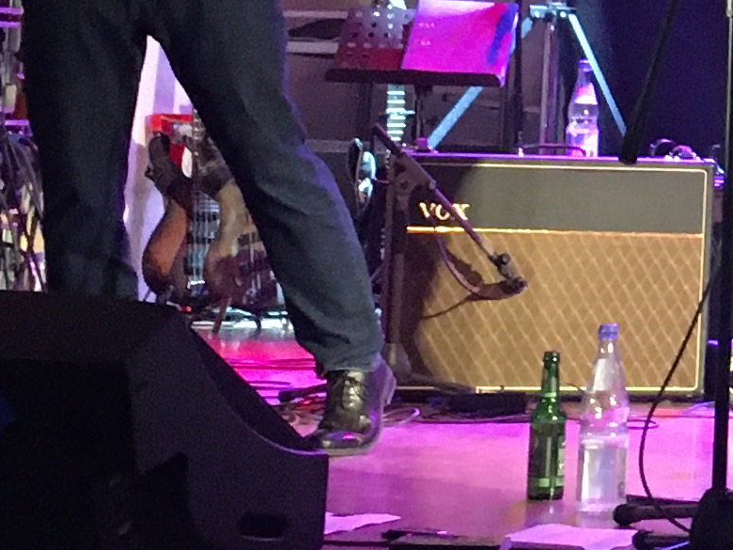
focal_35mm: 150
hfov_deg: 12.4
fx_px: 3176
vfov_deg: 9.7
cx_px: 1190
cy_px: -154
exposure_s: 1/17
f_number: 2.2
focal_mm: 4.15
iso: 200
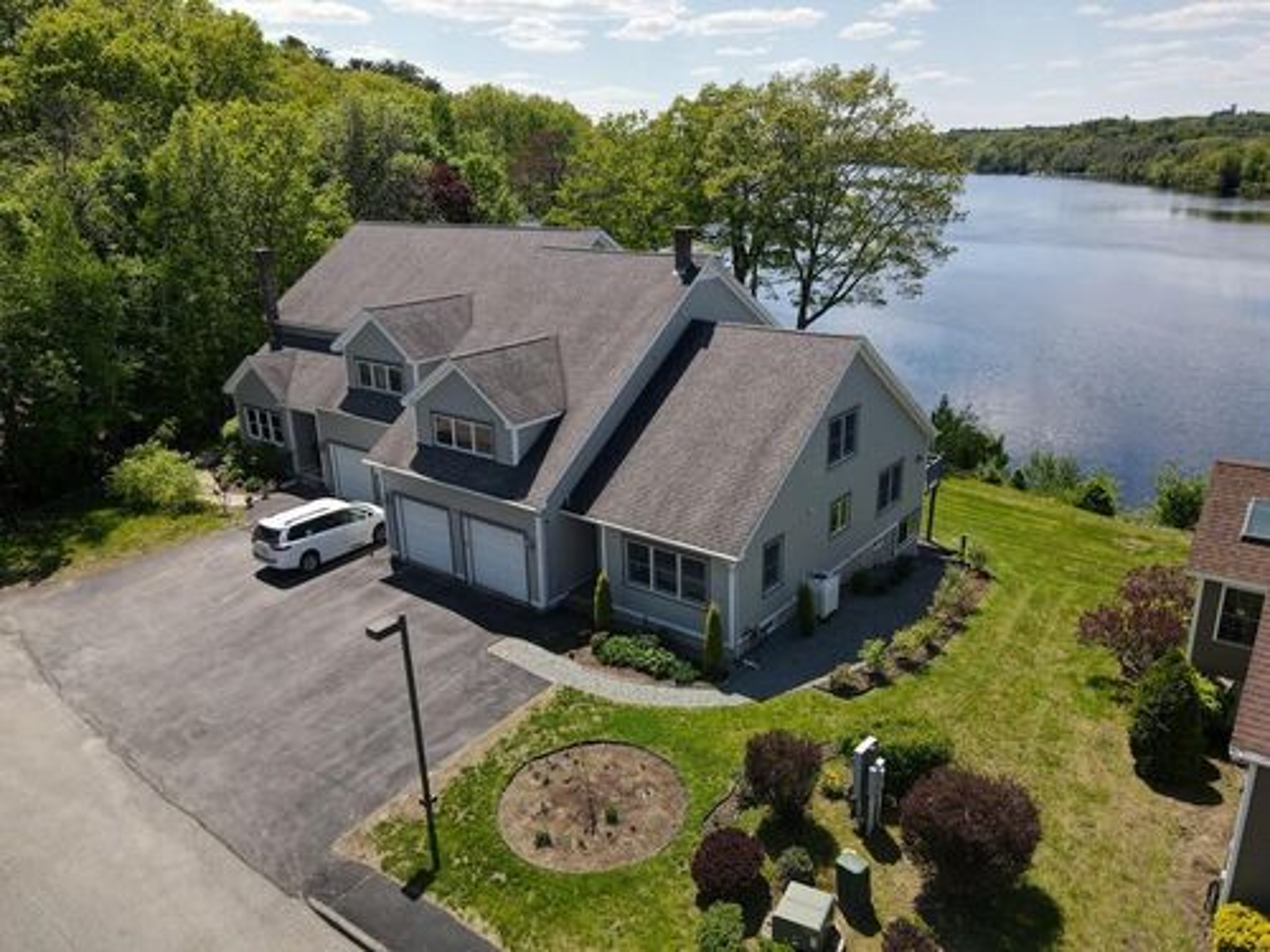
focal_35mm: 24
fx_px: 881
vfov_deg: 56.8
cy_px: 476
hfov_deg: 71.6
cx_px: 635
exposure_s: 1/640
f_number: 2.8
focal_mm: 4.5
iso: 100
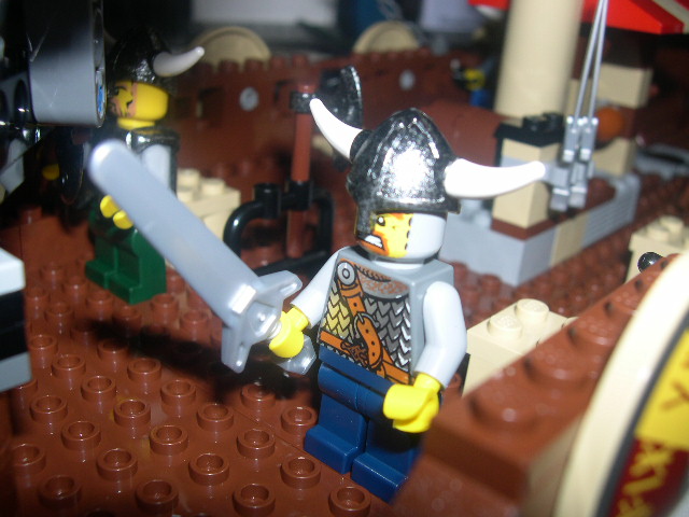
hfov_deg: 49.0
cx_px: 344
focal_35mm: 38
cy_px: 258
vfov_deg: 37.7
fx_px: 756
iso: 100
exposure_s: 1/60
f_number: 7.6
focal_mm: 8
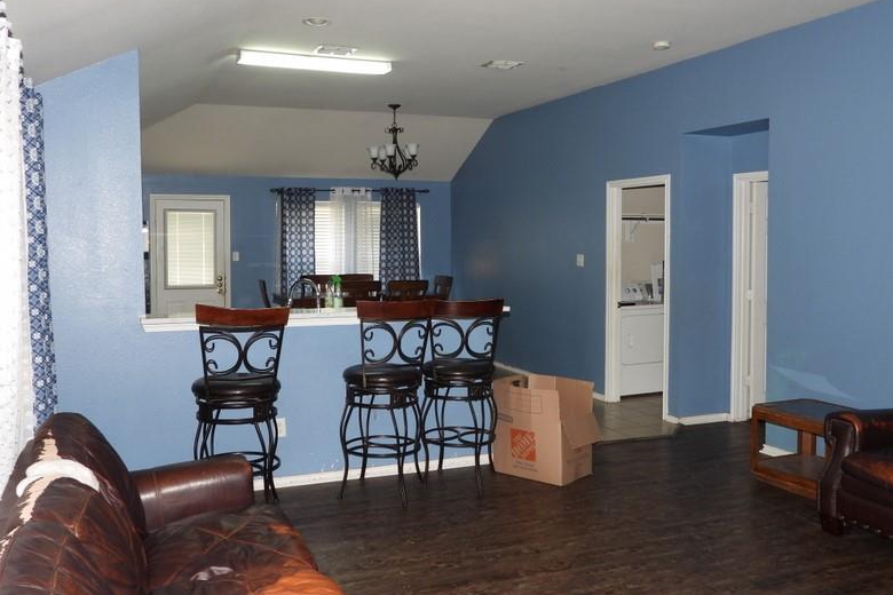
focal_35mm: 32
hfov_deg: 58.7
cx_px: 438
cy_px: 275
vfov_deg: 41.1
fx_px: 794
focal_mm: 5.4
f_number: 3.2
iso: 200
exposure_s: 1/30
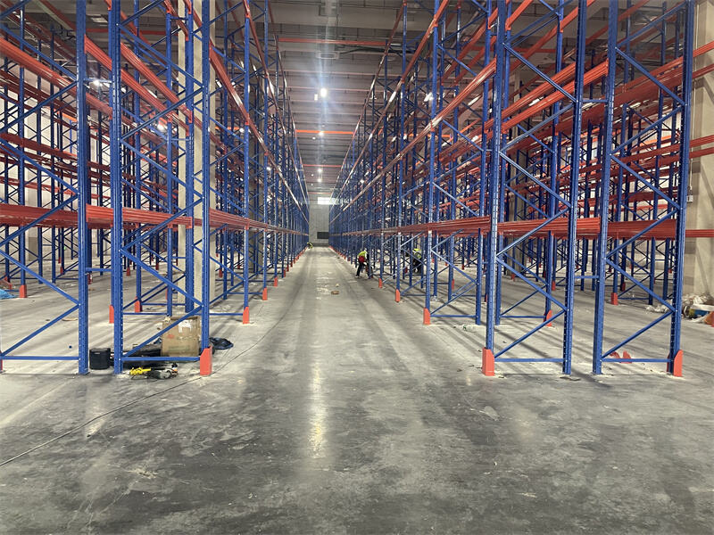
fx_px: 536
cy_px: 268
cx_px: 357
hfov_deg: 67.3
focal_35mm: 26
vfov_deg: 53.1
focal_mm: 5.1
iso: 400
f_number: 1.6
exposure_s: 1/60
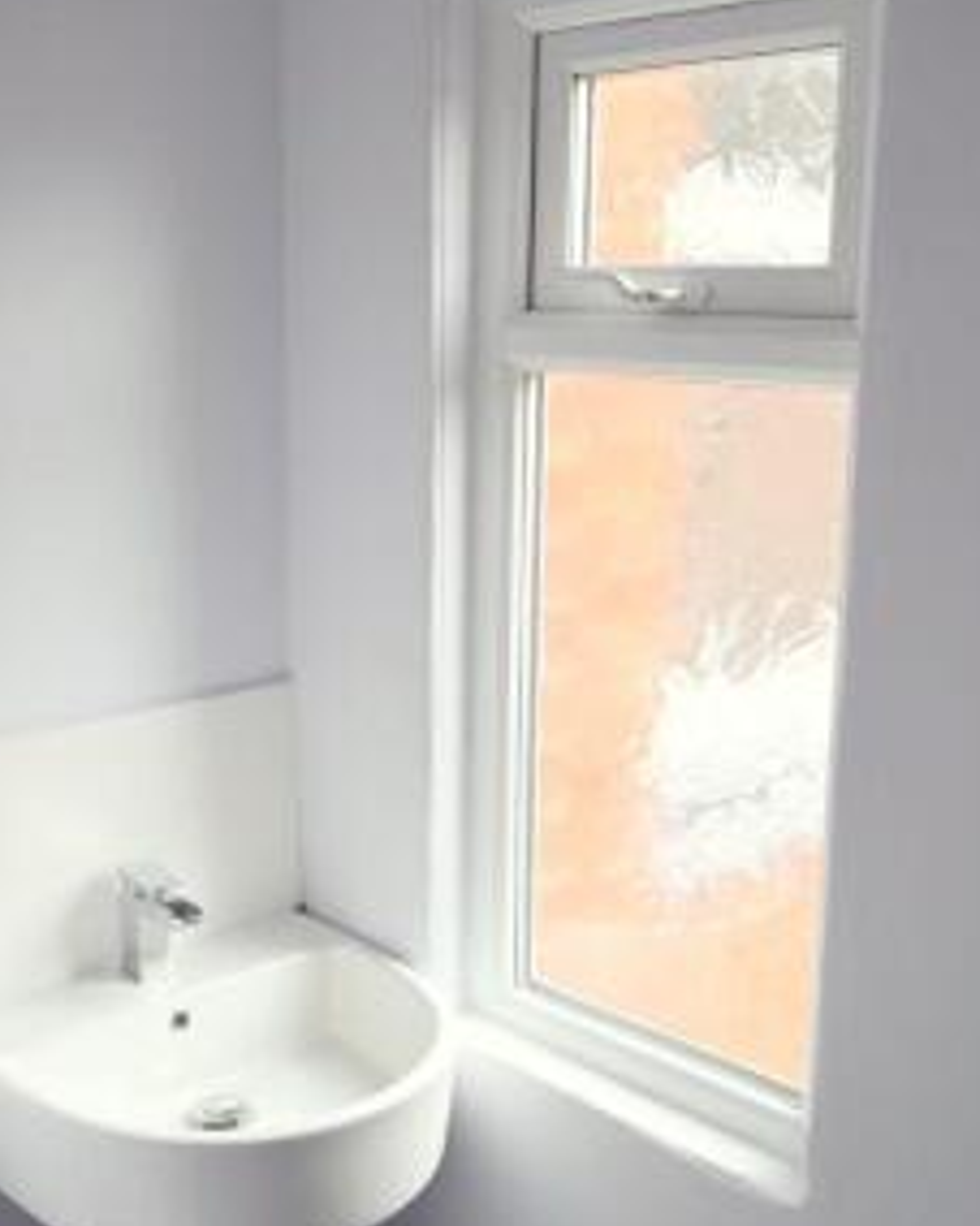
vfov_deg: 46.8
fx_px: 1415
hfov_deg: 38.2
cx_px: 486
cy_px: 671
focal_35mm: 39
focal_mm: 18
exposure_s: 1/125
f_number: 5.6
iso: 400
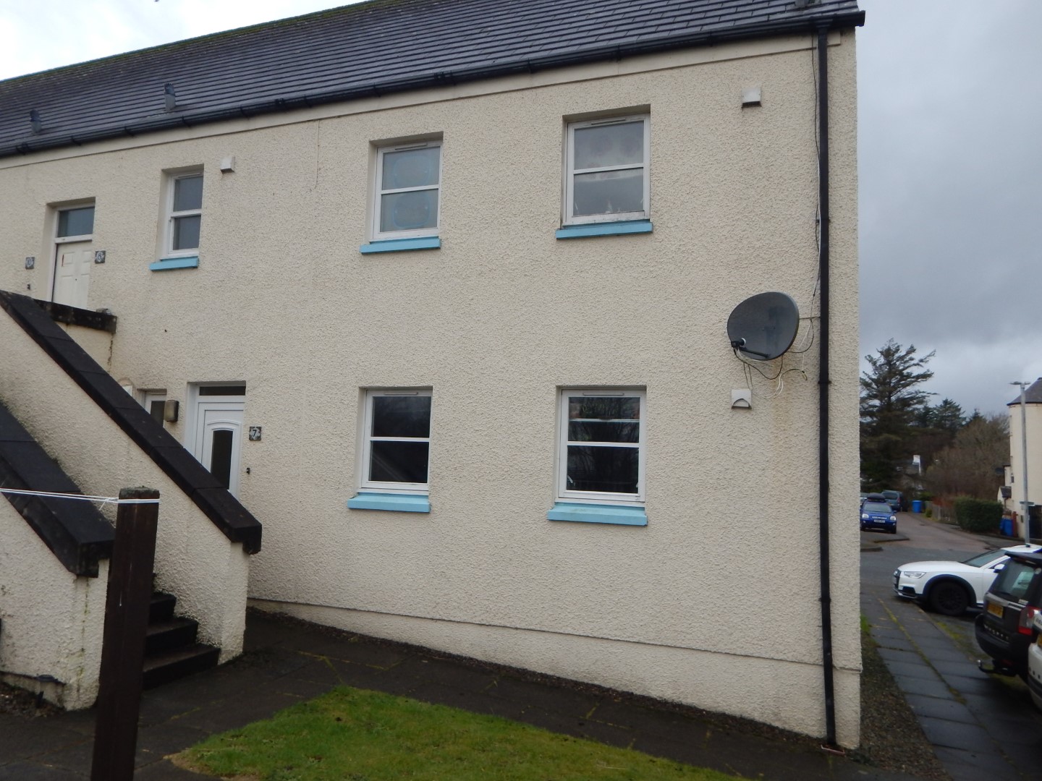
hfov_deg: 69.4
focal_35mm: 25
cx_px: 521
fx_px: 753
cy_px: 390
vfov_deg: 54.9
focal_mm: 4.5
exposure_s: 1/160
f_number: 3.1
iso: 125
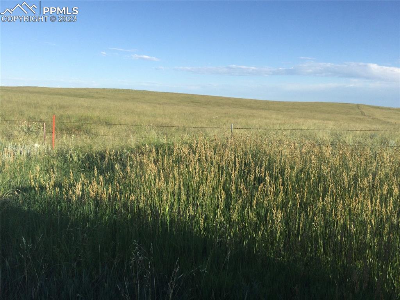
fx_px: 358
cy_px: 150
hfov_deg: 58.4
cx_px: 200
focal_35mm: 31
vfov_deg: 45.4
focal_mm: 3.3
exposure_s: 1/840
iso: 25
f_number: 2.4
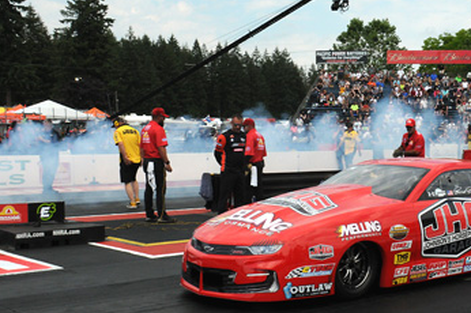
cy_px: 195
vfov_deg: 25.9
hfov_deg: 37.6
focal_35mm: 52
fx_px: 680
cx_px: 328
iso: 720
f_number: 16
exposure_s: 1/500
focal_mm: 24
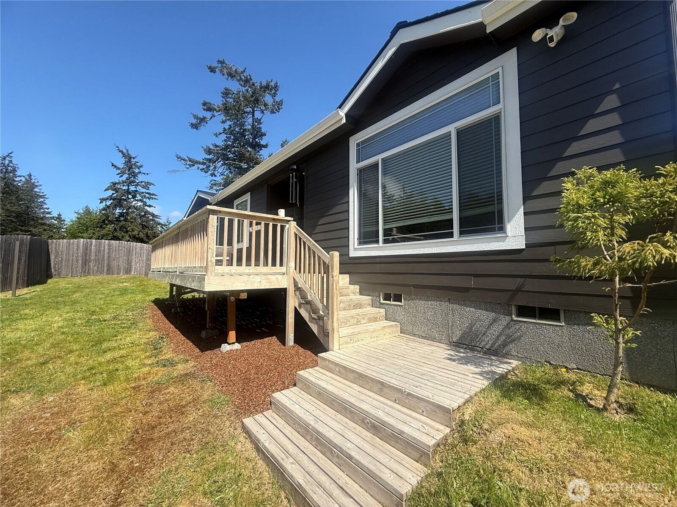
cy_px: 254
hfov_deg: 102.1
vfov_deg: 85.7
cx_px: 338
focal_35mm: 14
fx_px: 274
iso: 50
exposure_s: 1/1368
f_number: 2.2
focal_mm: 2.22
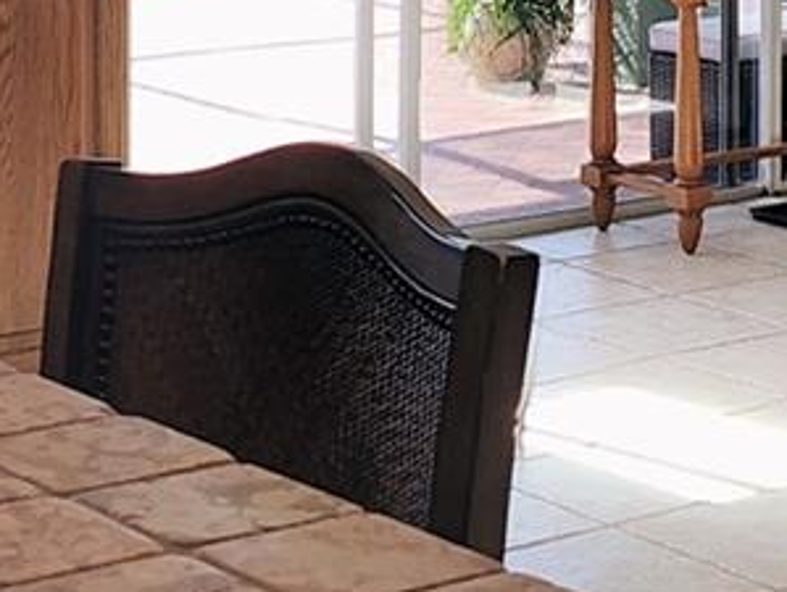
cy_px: -384
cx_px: 513
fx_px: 2914
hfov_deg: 15.4
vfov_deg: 11.0
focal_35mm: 128
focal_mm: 5.56
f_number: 1.8
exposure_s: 1/120
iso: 600
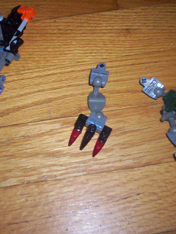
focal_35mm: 51
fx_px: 346
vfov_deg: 37.5
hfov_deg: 28.4
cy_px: 118
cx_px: 62
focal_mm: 4.99
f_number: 4.5
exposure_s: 1/60
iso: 140
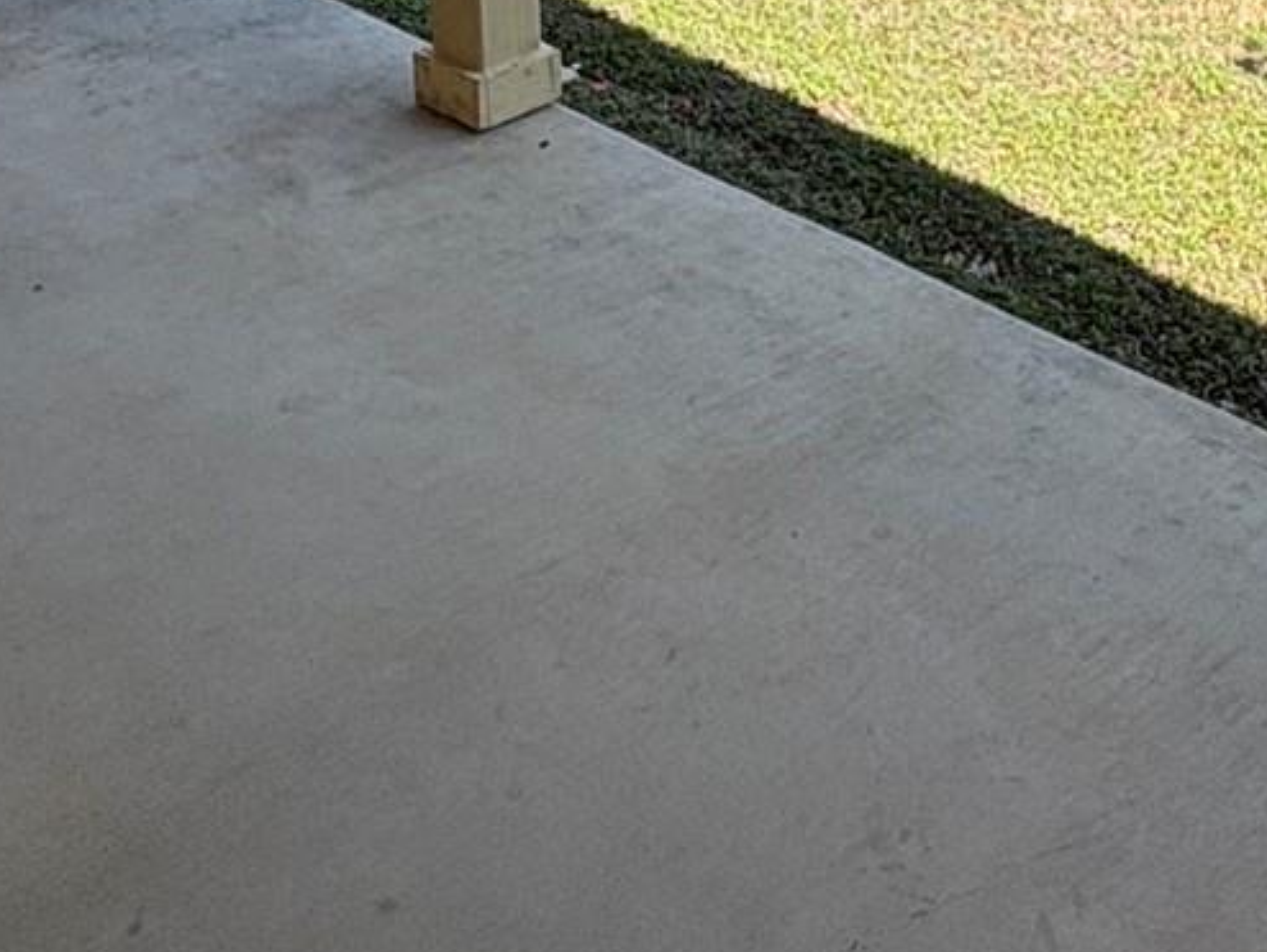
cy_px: -364
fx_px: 2124
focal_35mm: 58
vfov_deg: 22.0
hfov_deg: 33.2
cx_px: 662
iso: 50
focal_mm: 2.22
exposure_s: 1/1178
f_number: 2.2
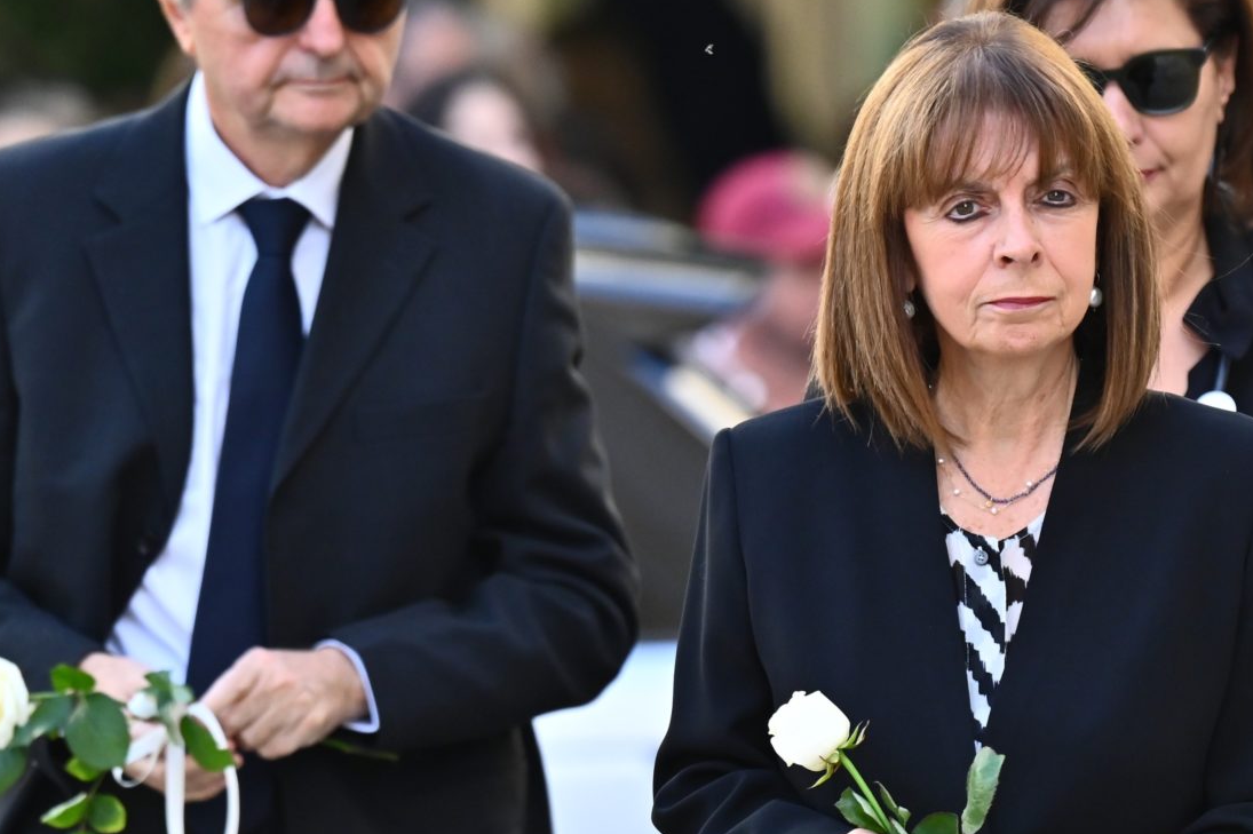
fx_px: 29918
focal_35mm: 860
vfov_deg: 1.6
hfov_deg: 2.4
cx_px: 1166
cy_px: 471
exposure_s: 1/640
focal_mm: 460
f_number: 6.3
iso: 1800
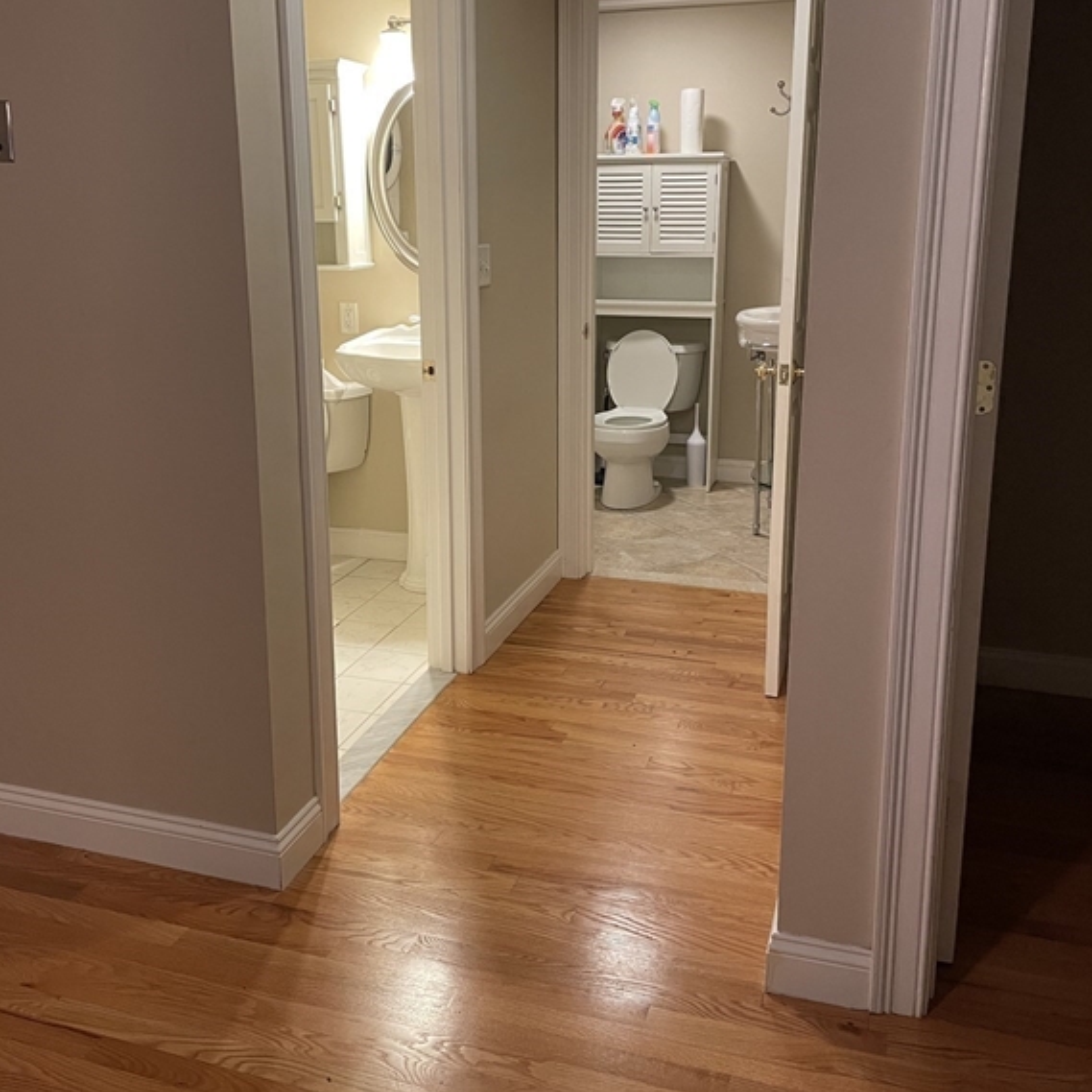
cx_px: 545
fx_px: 1106
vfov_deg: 52.2
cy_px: 441
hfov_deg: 52.5
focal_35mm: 31
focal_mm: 4.2
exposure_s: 1/60
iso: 250
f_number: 1.6
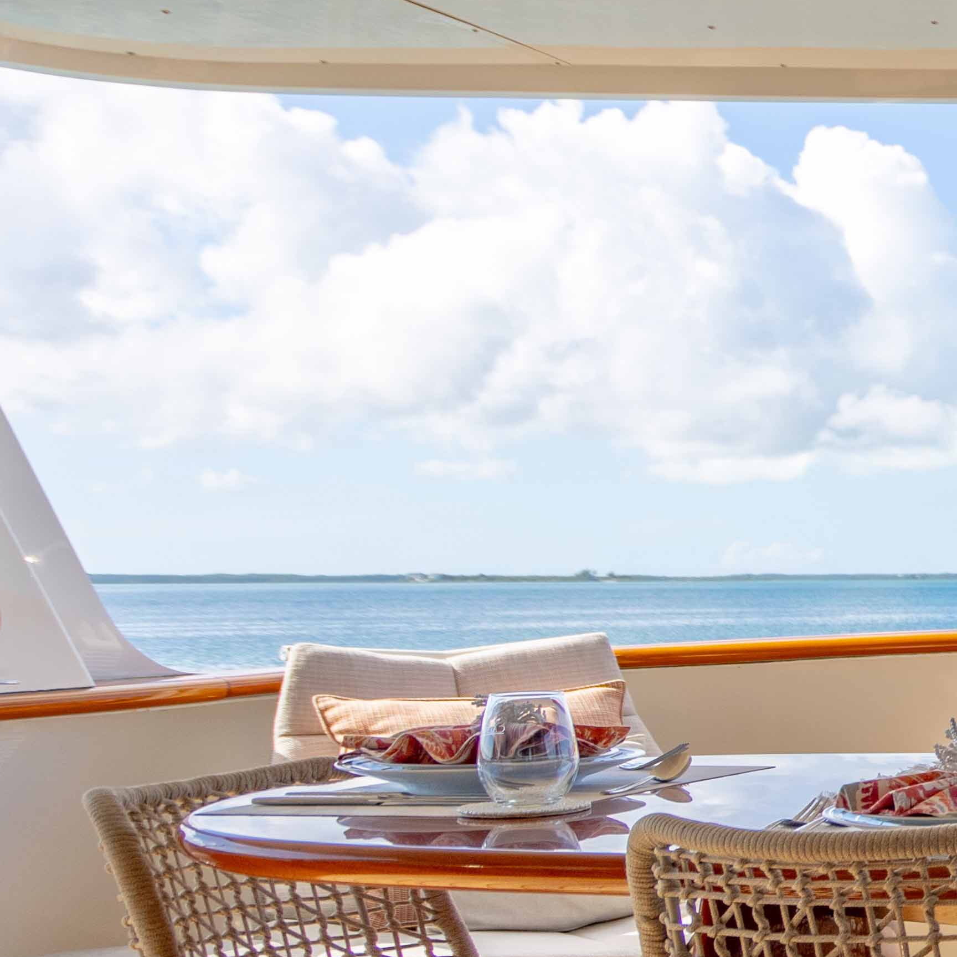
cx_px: 1843
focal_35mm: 68
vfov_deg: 25.2
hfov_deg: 18.3
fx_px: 2127
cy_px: 626
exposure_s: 1/640
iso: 100
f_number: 4
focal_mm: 16
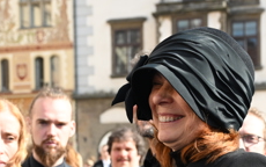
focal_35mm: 103
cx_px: 113
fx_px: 744
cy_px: 220
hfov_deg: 20.3
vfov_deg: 12.4
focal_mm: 33.5
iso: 500
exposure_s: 1/1250
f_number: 4.5
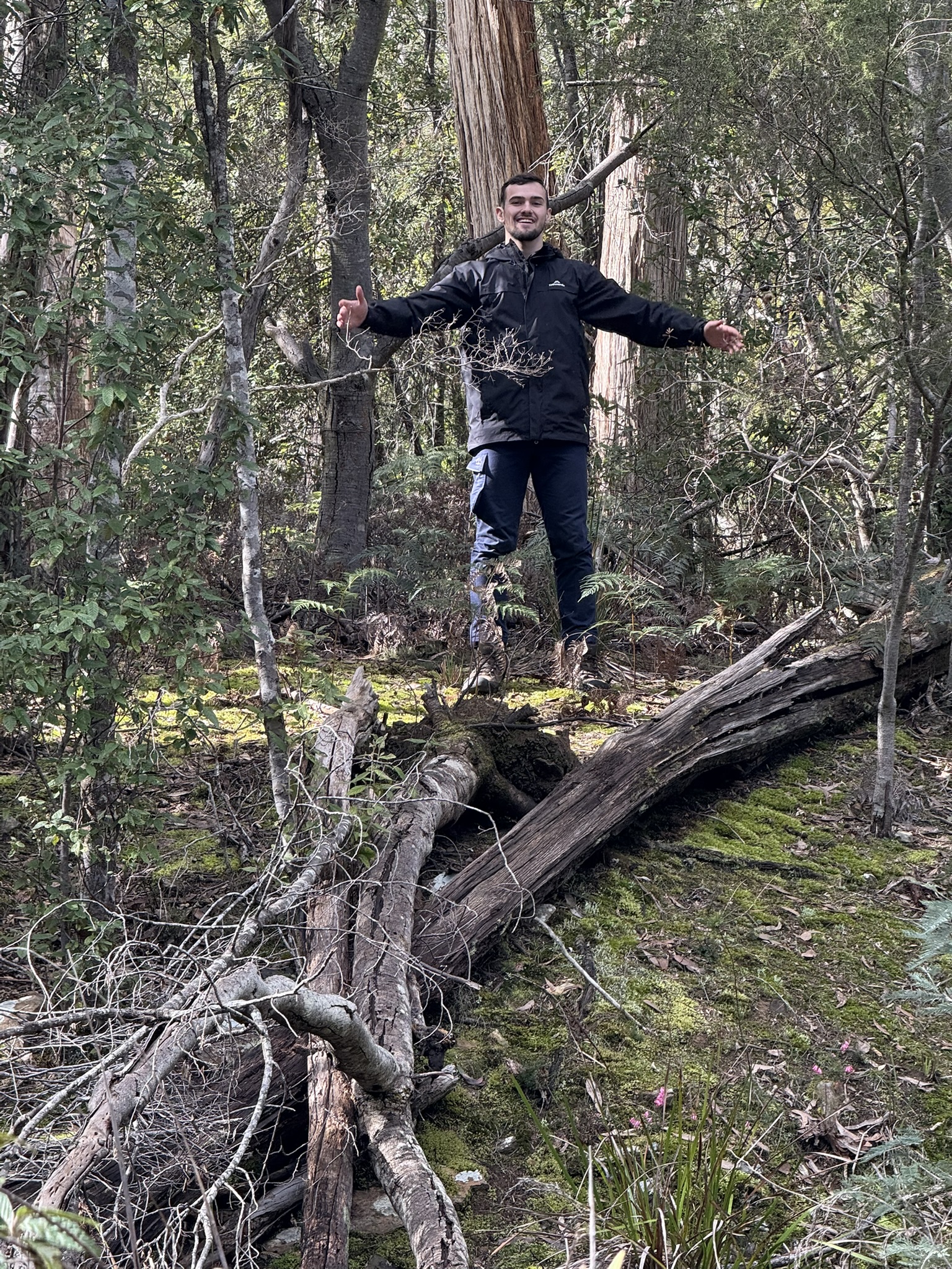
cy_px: 634
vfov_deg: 16.4
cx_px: 476
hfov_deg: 12.3
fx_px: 4400
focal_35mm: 120
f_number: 2.8
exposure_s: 1/133
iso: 50
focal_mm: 15.66
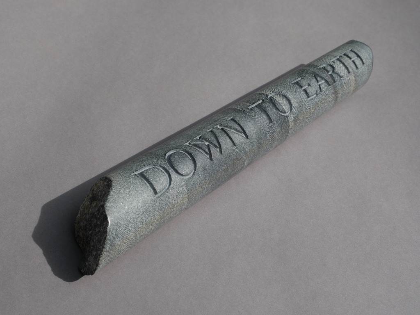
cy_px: 158
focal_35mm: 44
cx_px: 210
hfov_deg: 42.9
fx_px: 534
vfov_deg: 32.9
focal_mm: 22
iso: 200
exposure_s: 1/320
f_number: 9
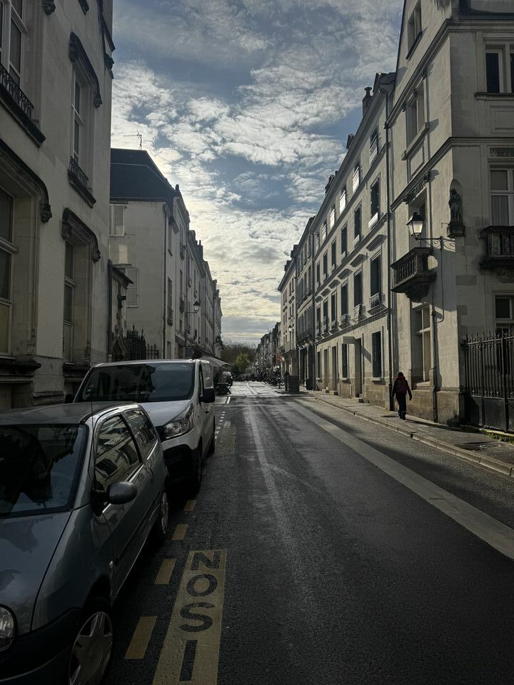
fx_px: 475
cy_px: 342
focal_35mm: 24
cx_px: 257
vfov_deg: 71.6
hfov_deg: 56.8
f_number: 1.78
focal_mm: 6.76
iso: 80
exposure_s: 1/10417
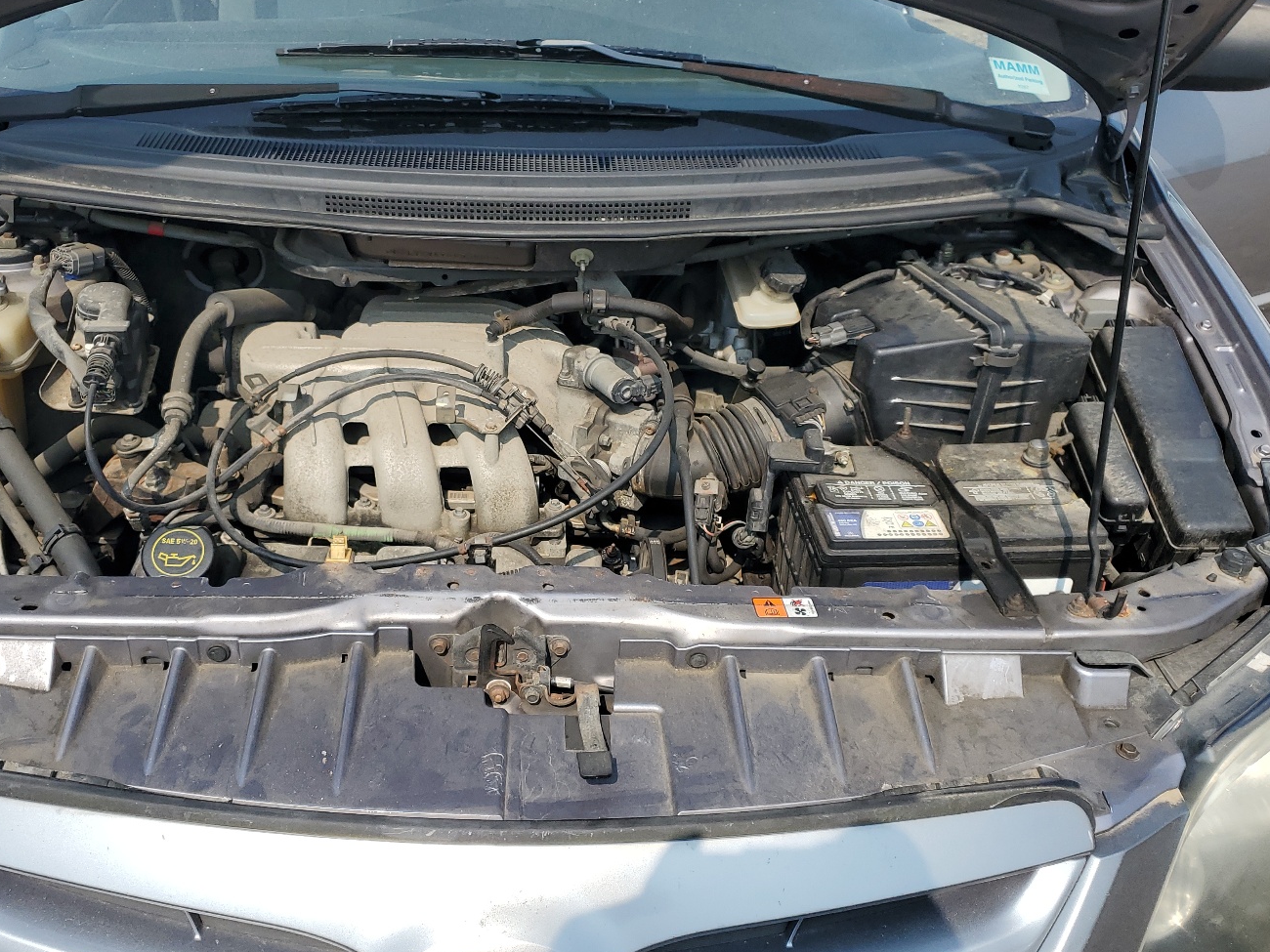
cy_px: 482
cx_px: 521
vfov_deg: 44.2
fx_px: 1174
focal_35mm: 32
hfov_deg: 56.5
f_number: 1.5
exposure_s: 1/2500
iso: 50
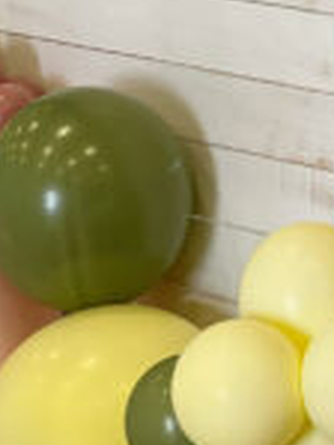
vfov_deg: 8.7
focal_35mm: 223
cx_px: 452
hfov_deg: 6.6
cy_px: -169
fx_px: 2865
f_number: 2.8
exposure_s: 1/33
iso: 160
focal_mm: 9
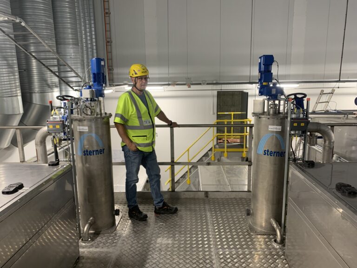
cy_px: 134
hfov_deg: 67.3
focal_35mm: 26
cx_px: 178
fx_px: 268
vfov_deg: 53.1
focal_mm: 4.25
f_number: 1.8
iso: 160
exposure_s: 1/50
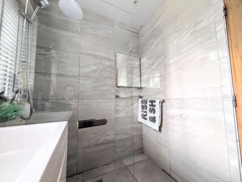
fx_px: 84
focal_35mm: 12
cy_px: 91
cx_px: 121
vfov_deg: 94.7
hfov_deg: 110.4
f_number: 1.7
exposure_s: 1/44.5
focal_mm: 2.02
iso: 55
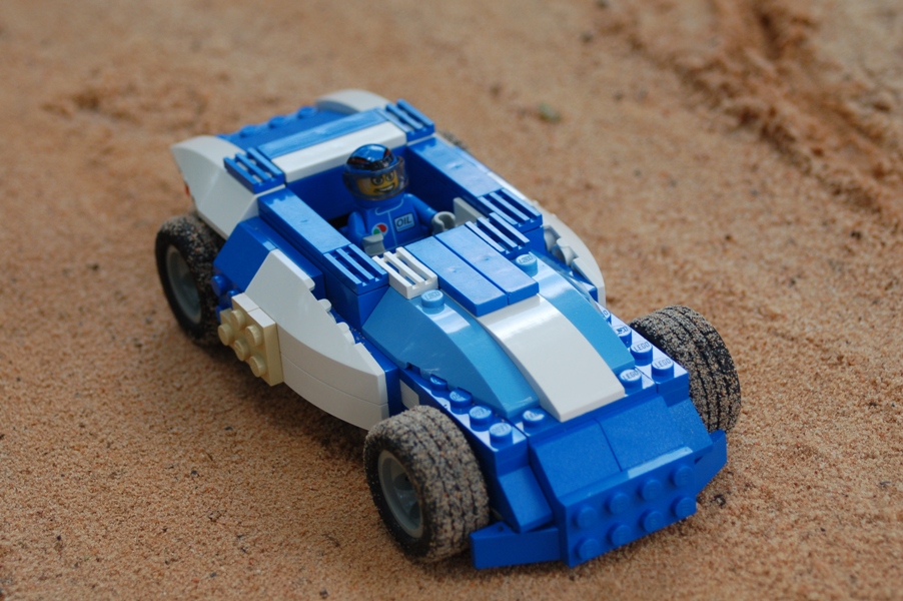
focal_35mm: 120
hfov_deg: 17.1
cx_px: 452
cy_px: 300
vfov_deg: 11.4
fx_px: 3008
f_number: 5.6
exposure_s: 1/200
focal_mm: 80
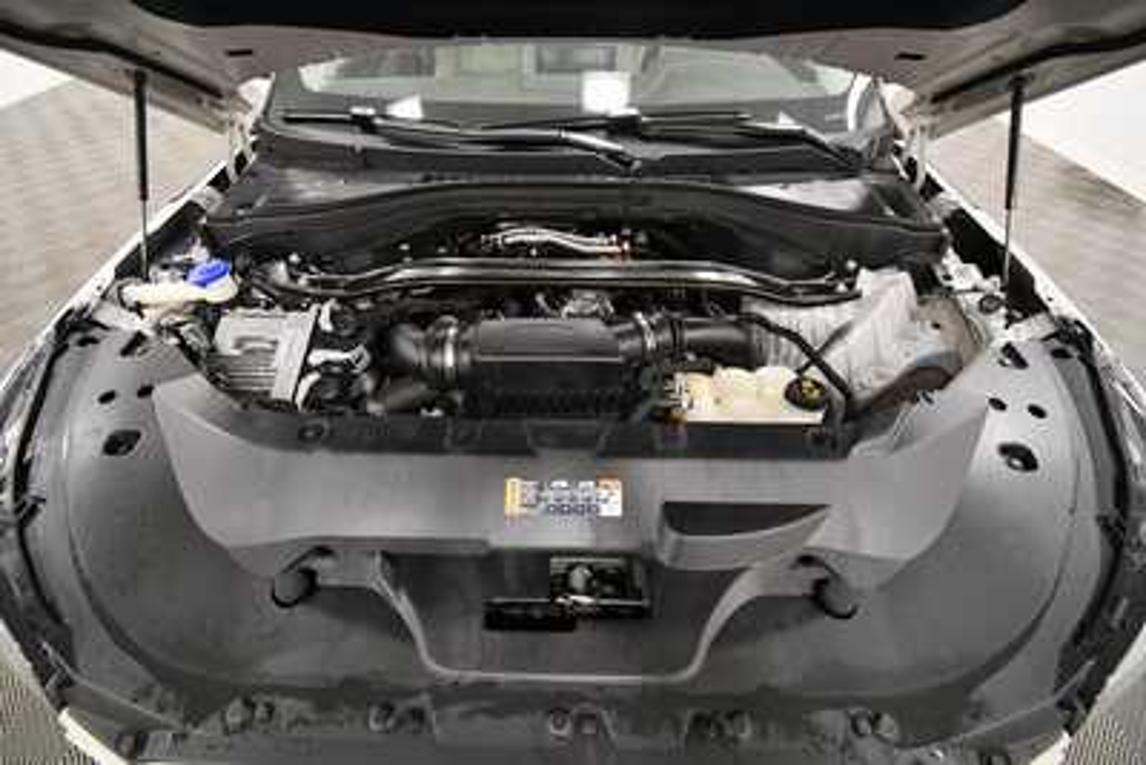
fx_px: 478
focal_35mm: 15
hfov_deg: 100.4
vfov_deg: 77.4
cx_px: 573
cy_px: 382
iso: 1600
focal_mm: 10
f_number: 4.5
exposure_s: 1/125
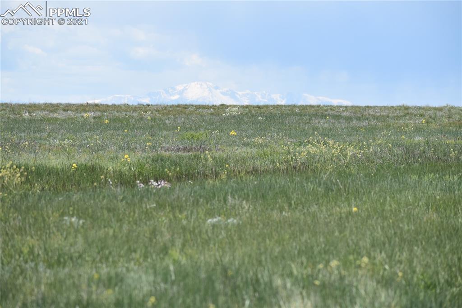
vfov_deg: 5.4
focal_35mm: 255
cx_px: 231
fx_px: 3271
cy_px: 154
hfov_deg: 8.1
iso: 200
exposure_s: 1/500
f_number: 8
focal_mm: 170
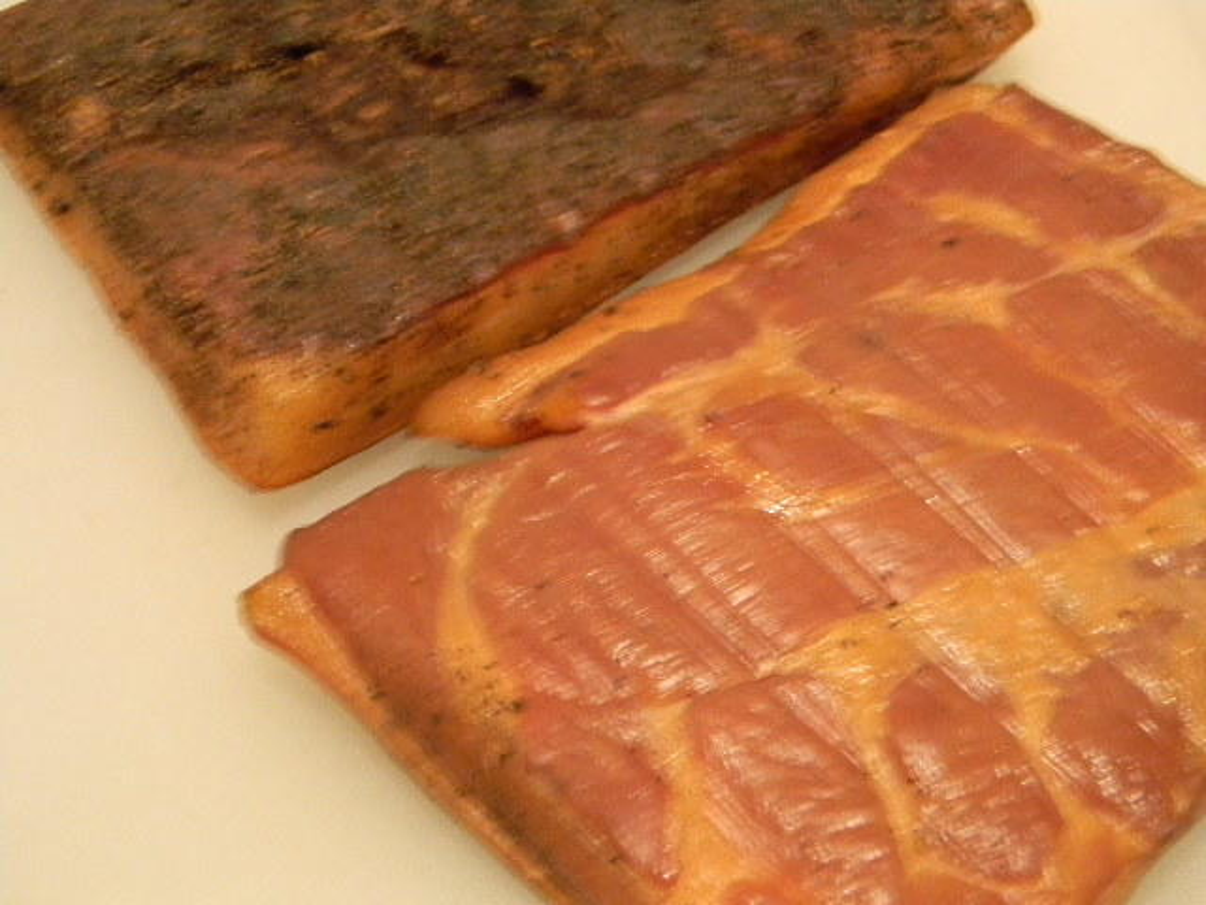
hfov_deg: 40.4
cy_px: 452
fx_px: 1637
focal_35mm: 47
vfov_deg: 30.9
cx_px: 603
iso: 400
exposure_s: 1/1.6
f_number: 3.9
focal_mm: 8.6
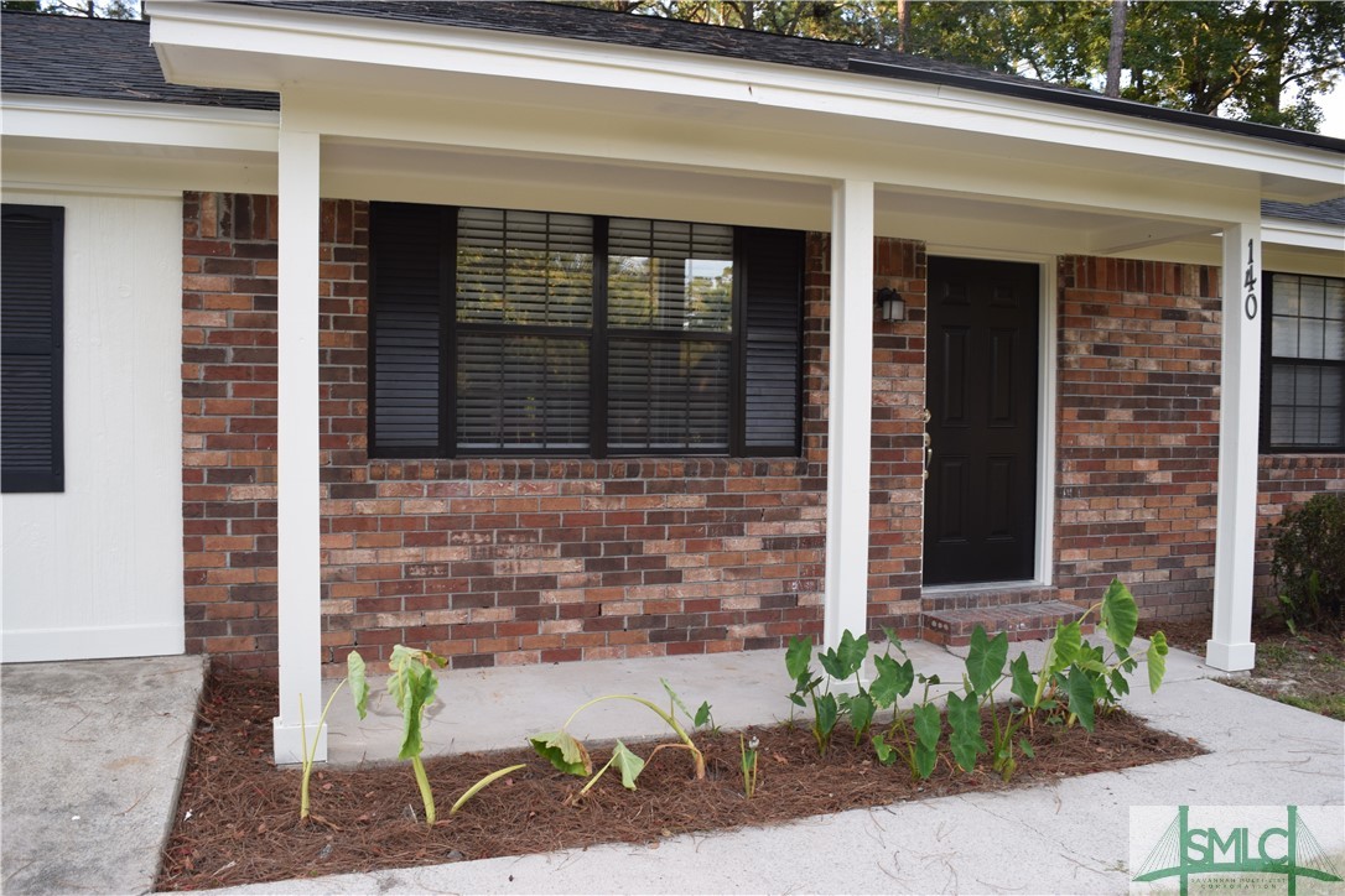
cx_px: 672
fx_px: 1009
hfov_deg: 67.4
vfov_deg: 47.9
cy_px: 448
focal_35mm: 27
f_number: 5.6
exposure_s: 1/125
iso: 400
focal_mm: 18
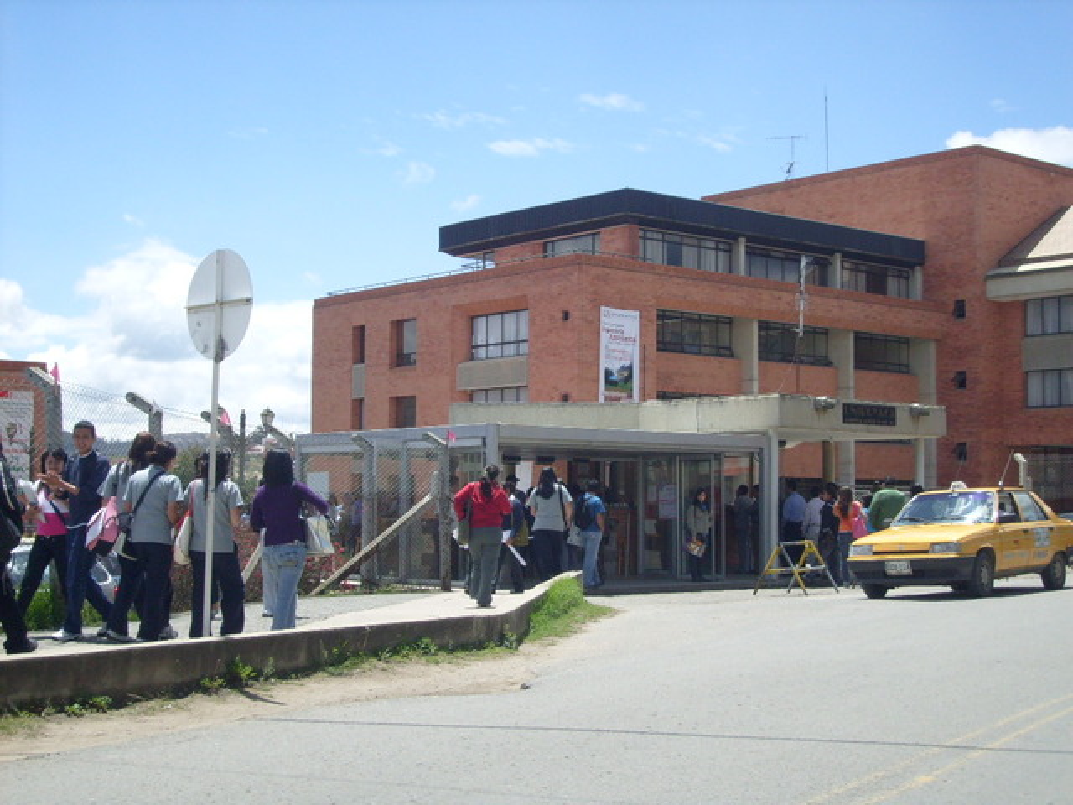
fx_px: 1612
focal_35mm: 52
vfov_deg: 28.0
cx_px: 536
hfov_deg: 36.8
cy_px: 402
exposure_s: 1/180
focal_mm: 8.7
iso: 80
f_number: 8.4
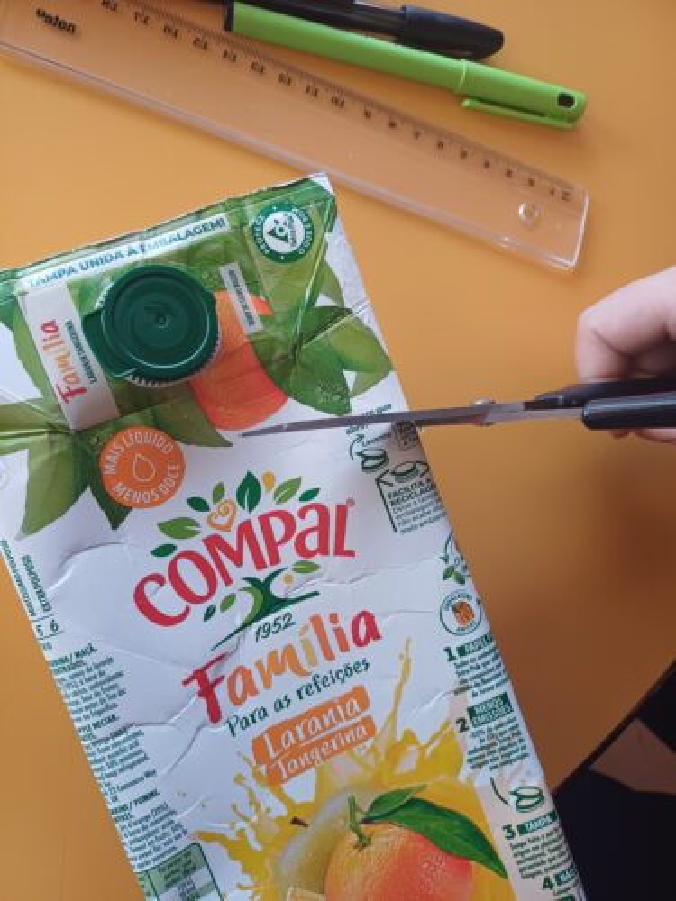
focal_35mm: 25
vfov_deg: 69.4
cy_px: 450
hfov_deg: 54.9
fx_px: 651
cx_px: 338
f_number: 1.8
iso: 160
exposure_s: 1/50
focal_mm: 4.65
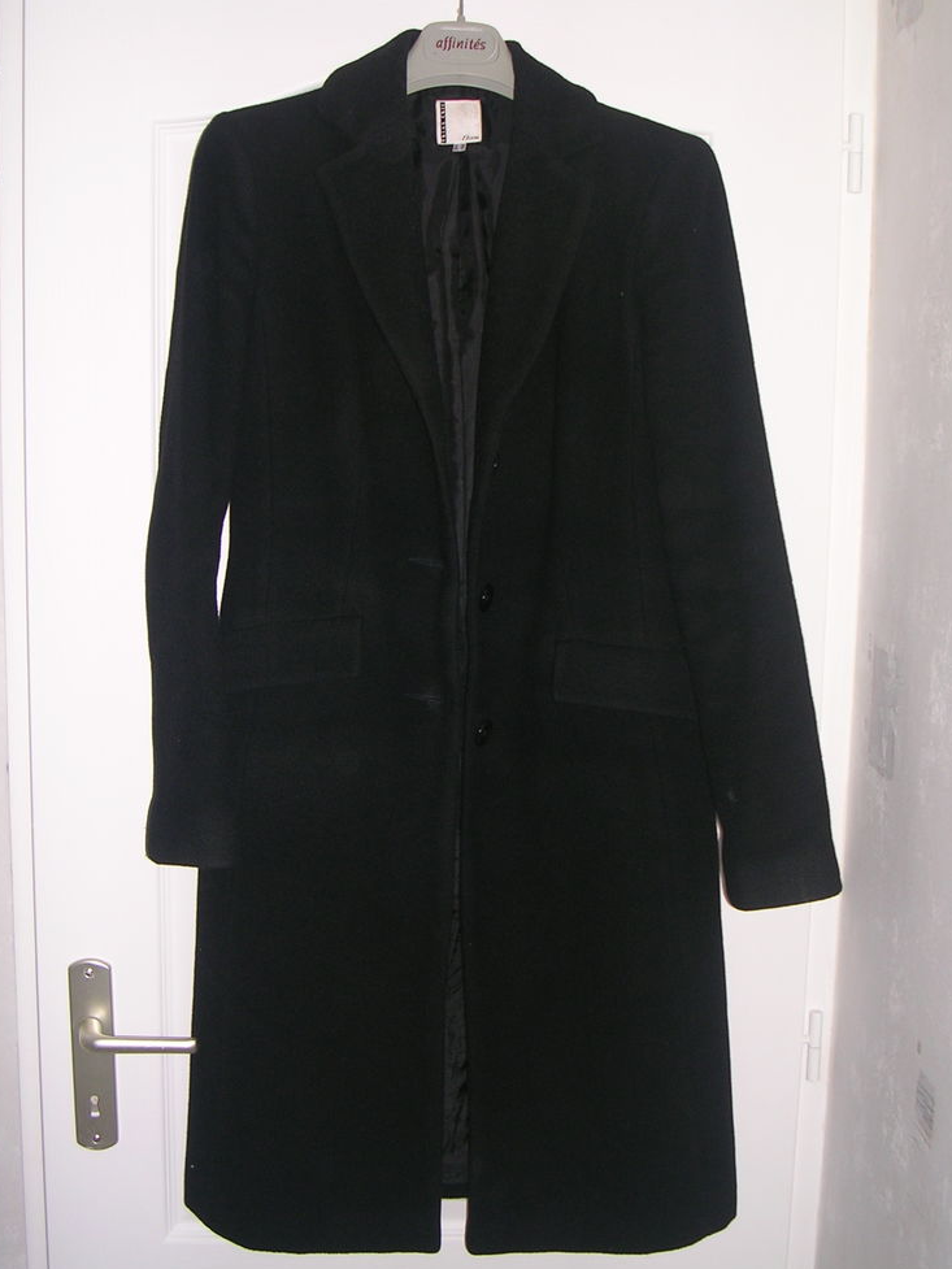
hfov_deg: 32.9
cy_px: 636
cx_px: 470
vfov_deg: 42.9
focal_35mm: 44
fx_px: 1613
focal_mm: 6.6
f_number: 3
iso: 50
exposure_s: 1/60.1
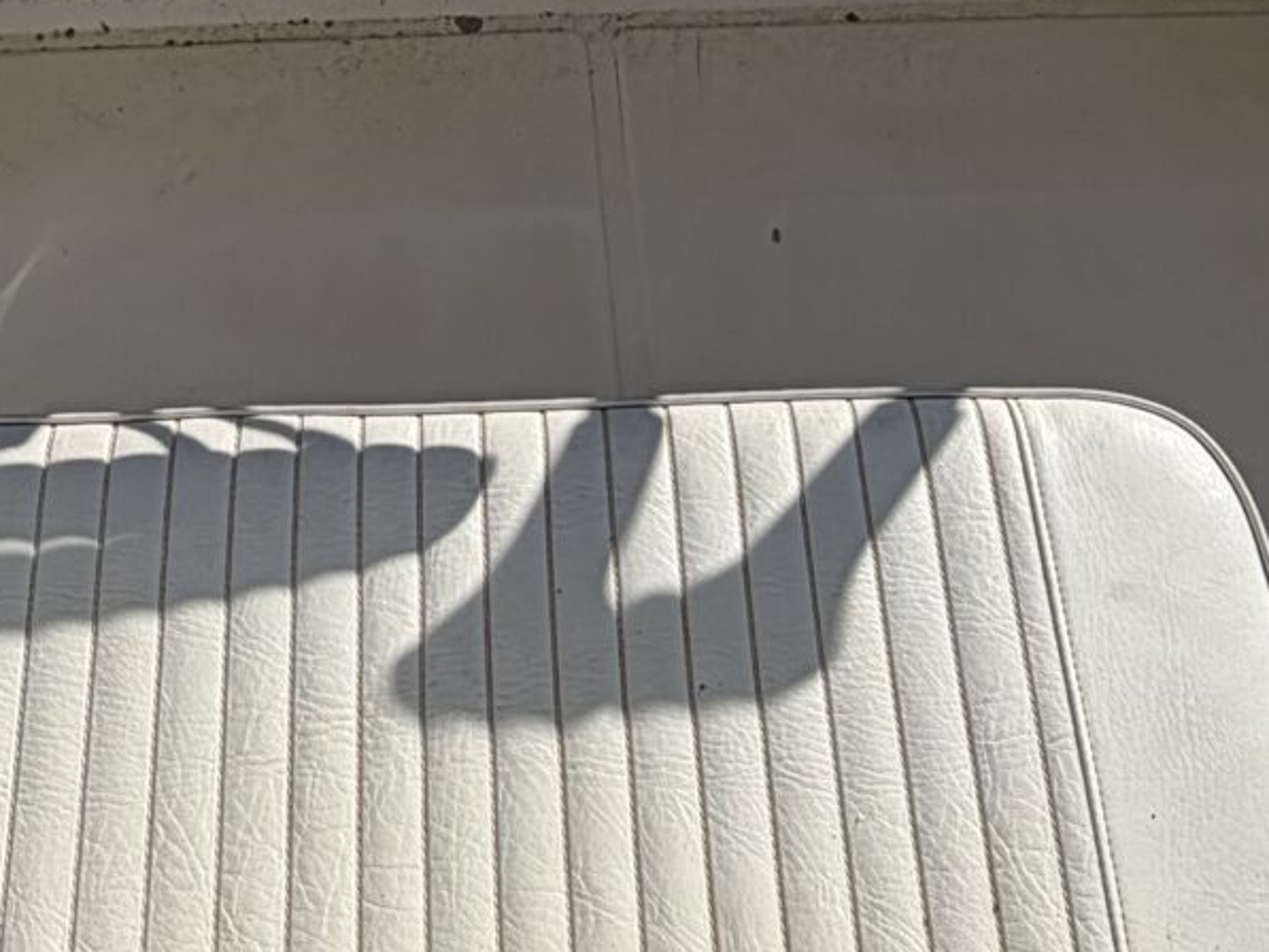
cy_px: -62
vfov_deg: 23.1
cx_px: 466
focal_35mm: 60
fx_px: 2200
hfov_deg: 32.0
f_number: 2.2
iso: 20
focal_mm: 2.22
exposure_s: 1/1961
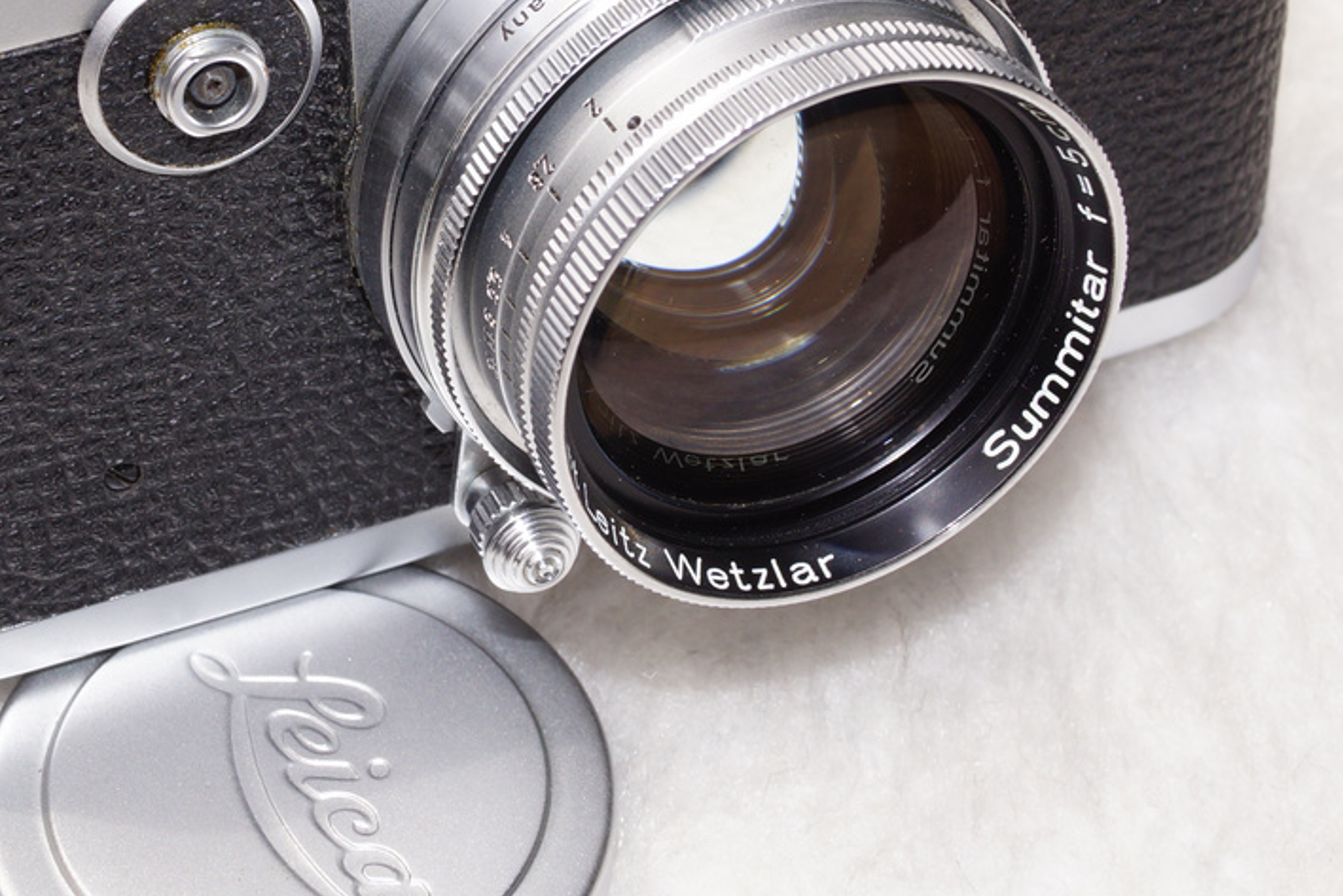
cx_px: 481
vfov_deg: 14.2
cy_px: 203
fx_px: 3582
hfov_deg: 21.2
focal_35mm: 96
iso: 100
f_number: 10
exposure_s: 1/160
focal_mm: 28
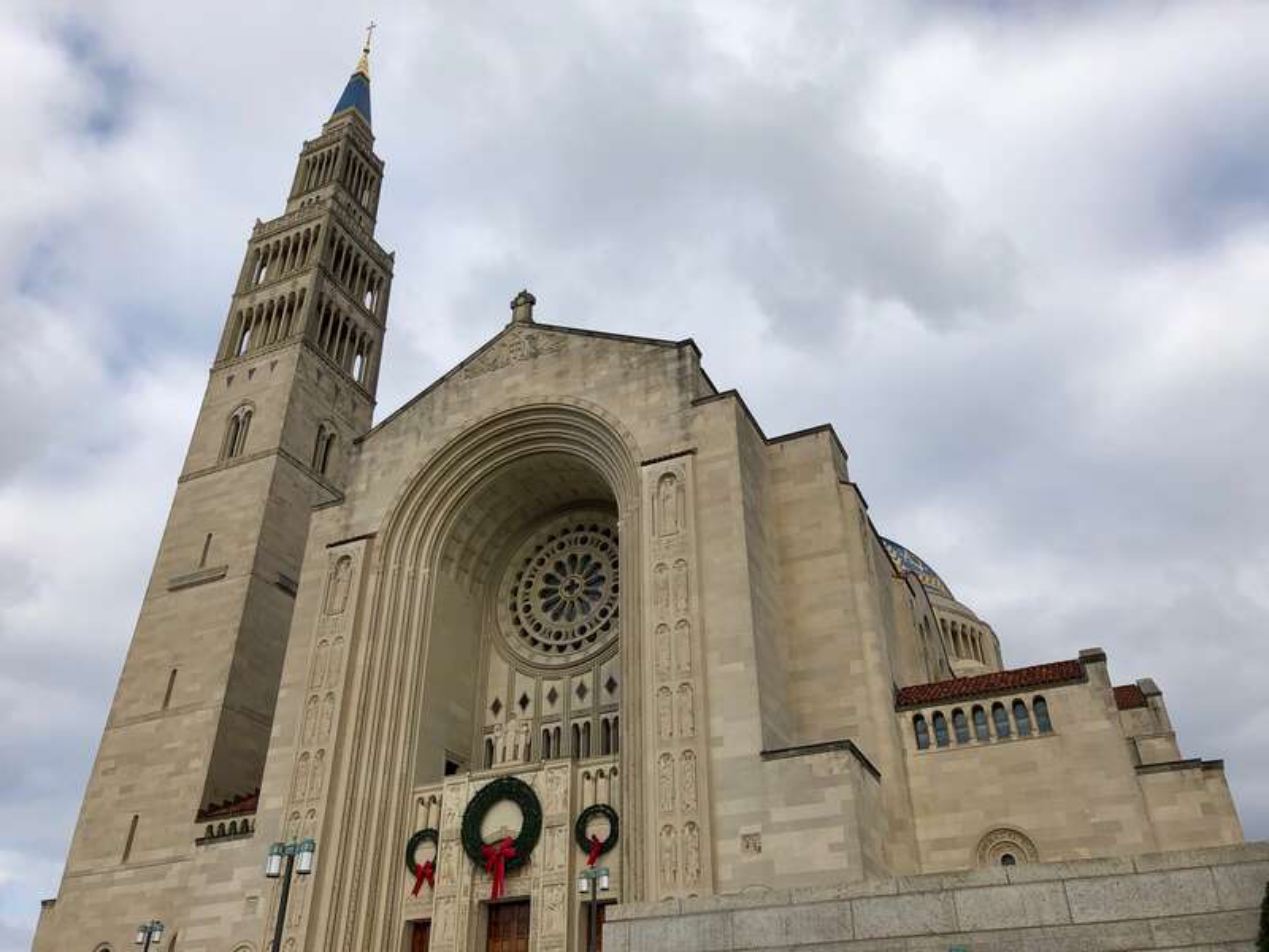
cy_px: 476
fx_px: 1026
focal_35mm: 28
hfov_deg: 63.4
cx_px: 634
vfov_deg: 49.7
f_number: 1.8
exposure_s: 1/1799
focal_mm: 3.99
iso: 20
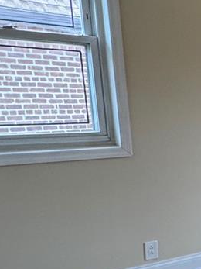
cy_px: 205
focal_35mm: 62
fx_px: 480
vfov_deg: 30.6
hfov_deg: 16.7
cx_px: 419
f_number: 2.2
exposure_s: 1/60
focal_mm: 2.22
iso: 160
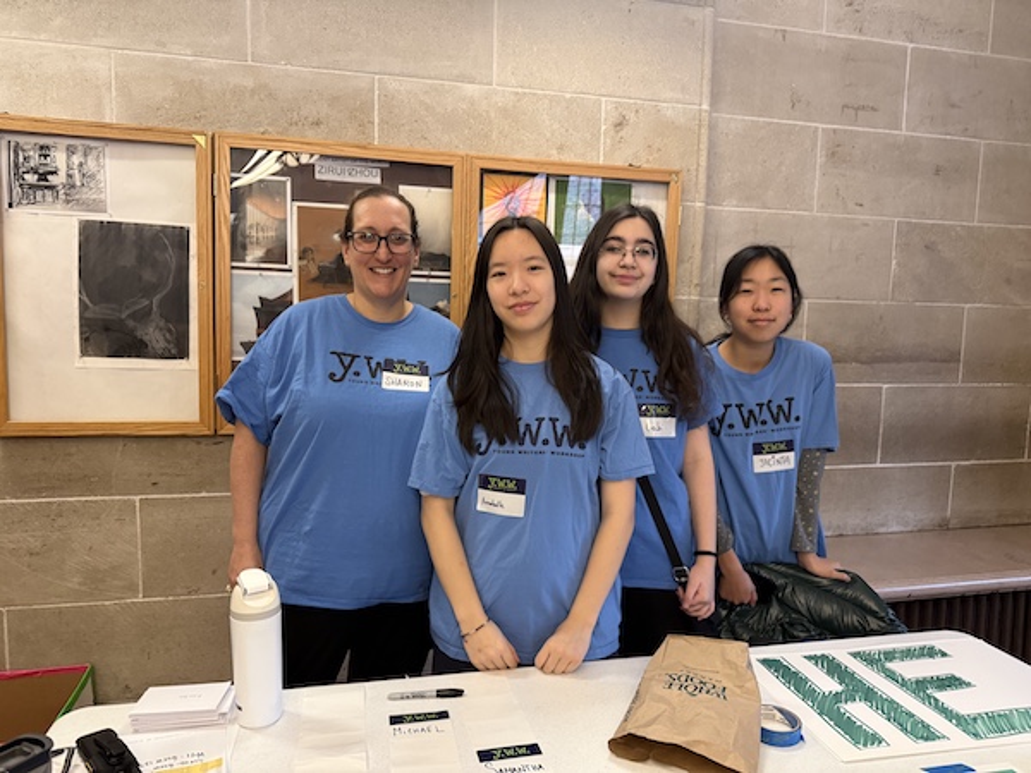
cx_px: 516
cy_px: 386
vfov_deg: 56.8
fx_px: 715
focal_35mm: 24
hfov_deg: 71.6
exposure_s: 1/60
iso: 500
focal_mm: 6.76
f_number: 1.78
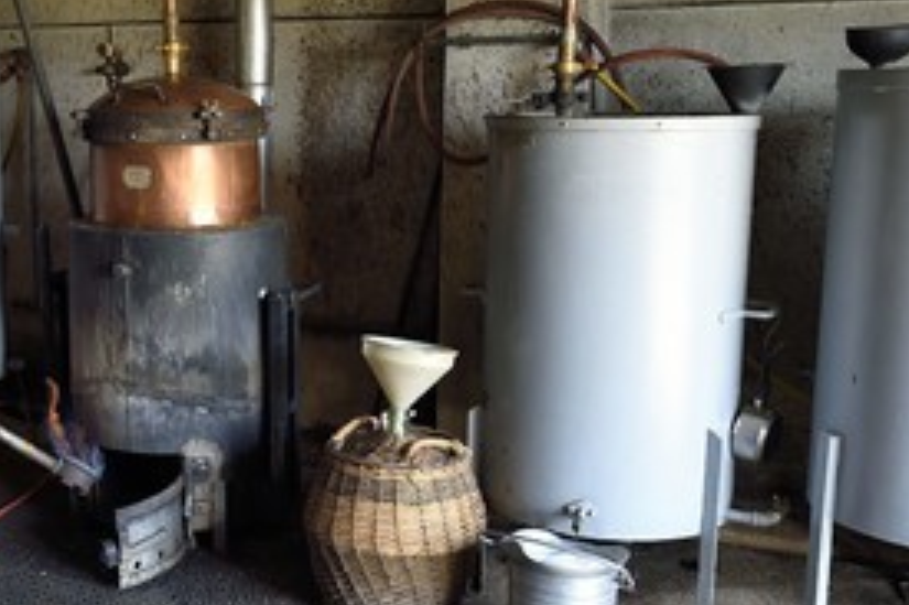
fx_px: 1312
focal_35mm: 52
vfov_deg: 26.0
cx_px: 235
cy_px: 294
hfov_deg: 37.3
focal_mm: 34
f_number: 6.3
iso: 1600
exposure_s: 1/100
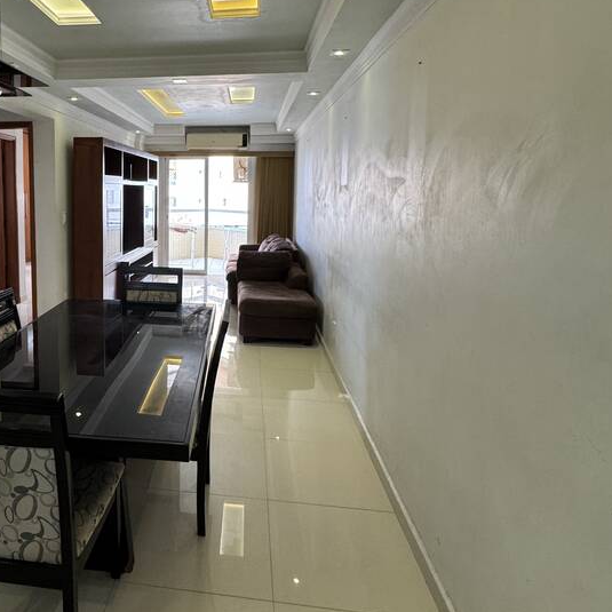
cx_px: 175
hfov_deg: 60.4
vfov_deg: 62.2
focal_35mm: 25
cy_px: 236
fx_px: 500
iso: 200
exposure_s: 1/120
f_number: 2.2
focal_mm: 2.22
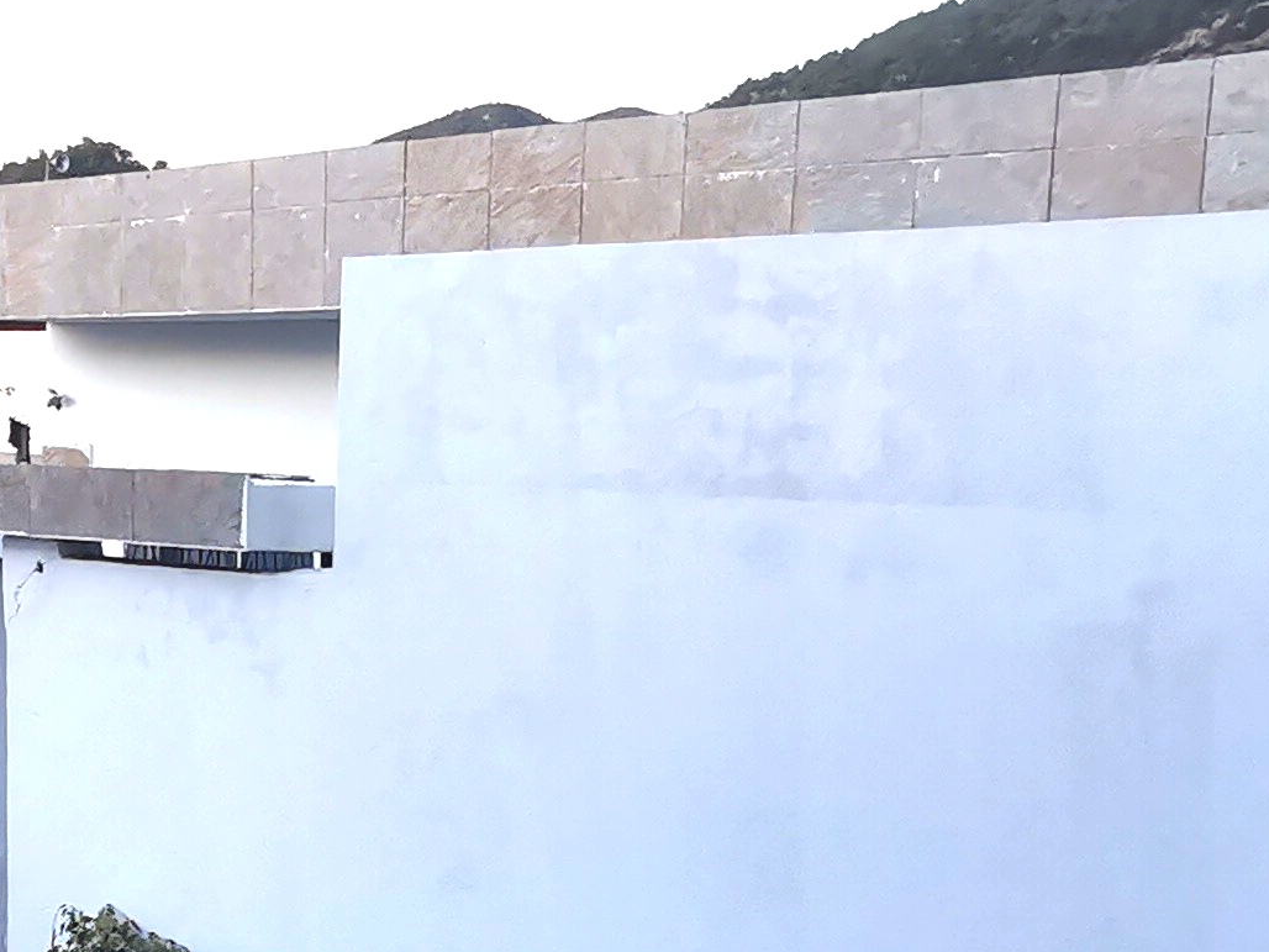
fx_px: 1980
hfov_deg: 34.1
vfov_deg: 26.8
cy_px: 657
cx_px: 188
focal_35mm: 54
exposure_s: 1/100
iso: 100
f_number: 2.4
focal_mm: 1.78
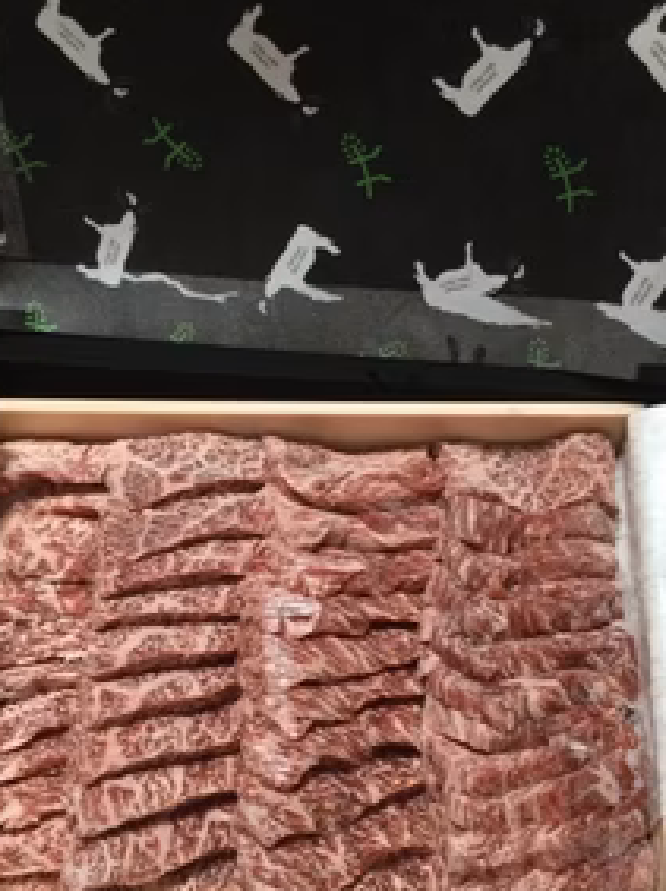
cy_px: 547
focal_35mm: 44
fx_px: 1130
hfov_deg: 32.8
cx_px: 331
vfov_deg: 42.7
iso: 160
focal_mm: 3.3
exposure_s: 1/30
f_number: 2.4
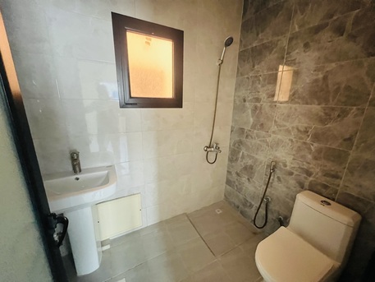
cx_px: 188
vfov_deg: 89.9
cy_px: 141
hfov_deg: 106.2
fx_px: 141
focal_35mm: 13
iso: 1000
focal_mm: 1.57
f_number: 1.8
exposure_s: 1/50
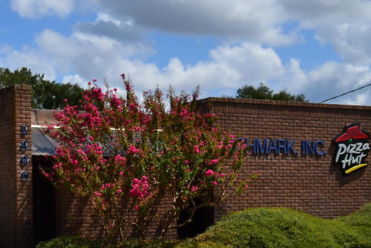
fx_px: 897
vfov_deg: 15.5
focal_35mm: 87
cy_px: 228
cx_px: -34
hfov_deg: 22.1
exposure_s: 1/500
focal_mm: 24
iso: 320
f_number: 11
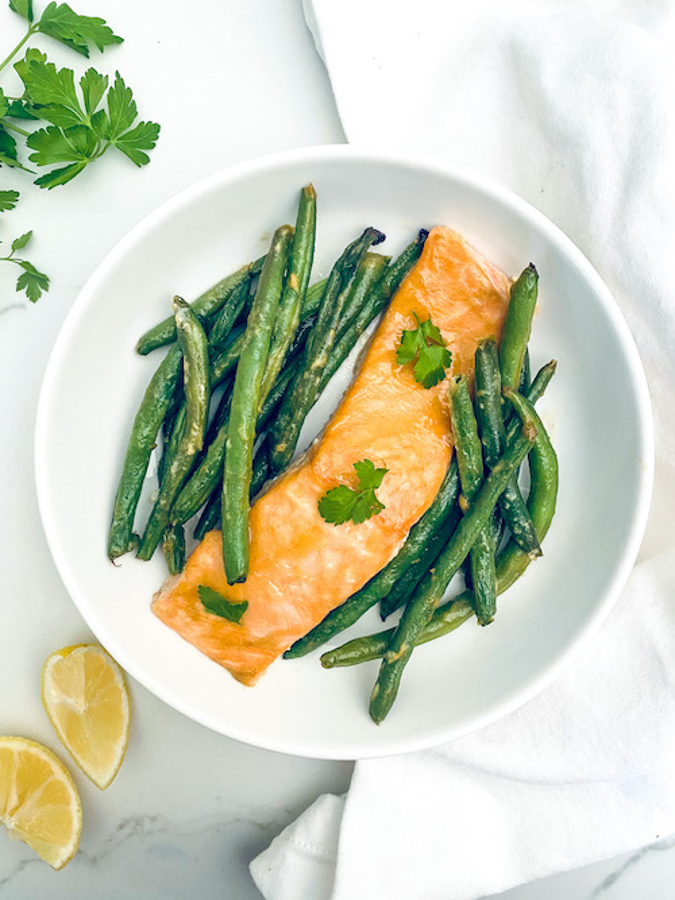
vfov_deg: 67.3
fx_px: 676
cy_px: 450
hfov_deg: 53.0
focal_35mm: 26
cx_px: 338
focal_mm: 4.25
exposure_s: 1/60
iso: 200
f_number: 1.8
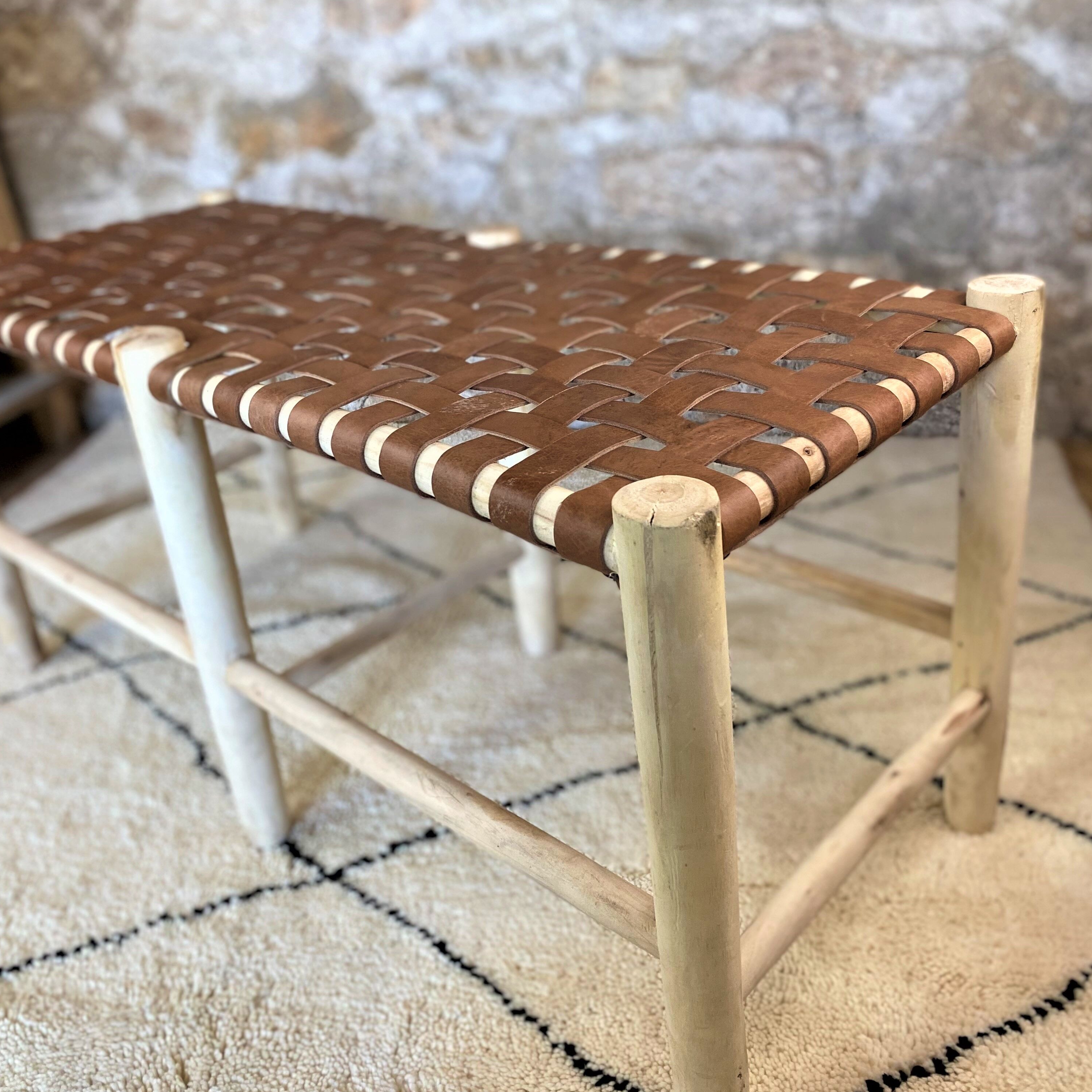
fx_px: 1106
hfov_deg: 52.5
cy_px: 488
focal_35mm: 31
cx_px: 543
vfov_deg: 52.4
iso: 100
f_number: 1.8
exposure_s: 1/50
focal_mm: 4.25
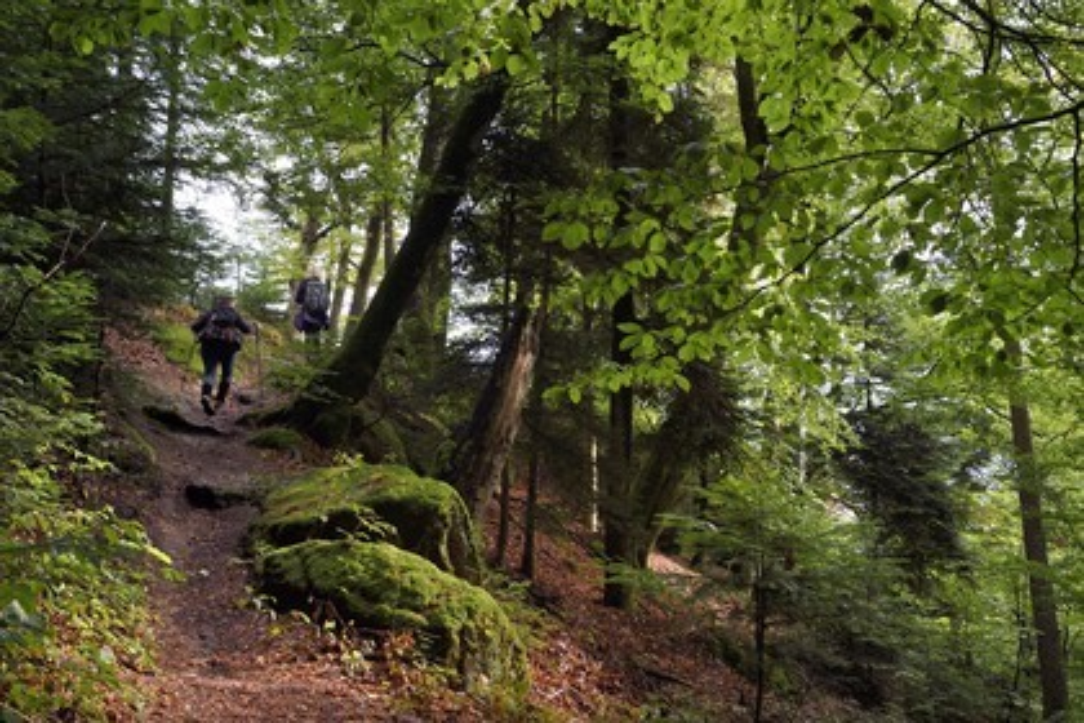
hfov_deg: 46.4
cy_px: 362
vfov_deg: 31.9
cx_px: 542
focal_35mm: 42
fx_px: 1265
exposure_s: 1/100
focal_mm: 42
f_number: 8
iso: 800
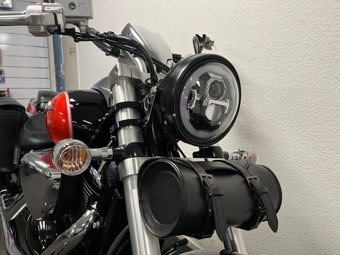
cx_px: 170
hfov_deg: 67.3
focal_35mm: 26
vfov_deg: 53.1
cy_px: 128
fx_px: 255
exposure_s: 1/100
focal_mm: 5.1
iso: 125
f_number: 1.6
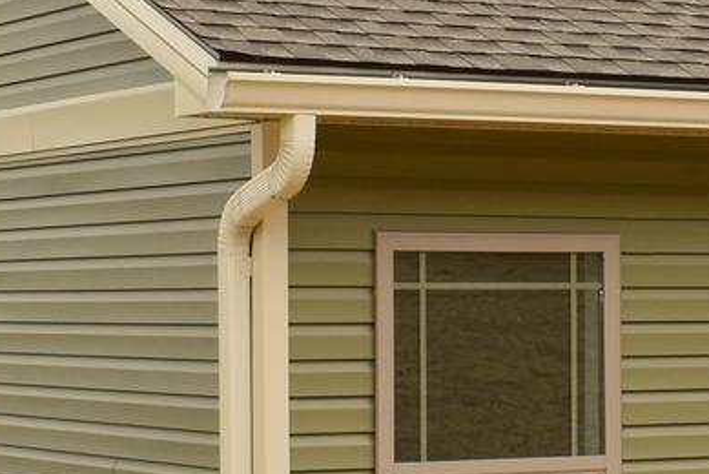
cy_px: 300
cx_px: 678
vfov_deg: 9.7
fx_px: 2799
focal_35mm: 142
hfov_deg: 14.3
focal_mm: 18
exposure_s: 1/200
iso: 100
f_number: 8
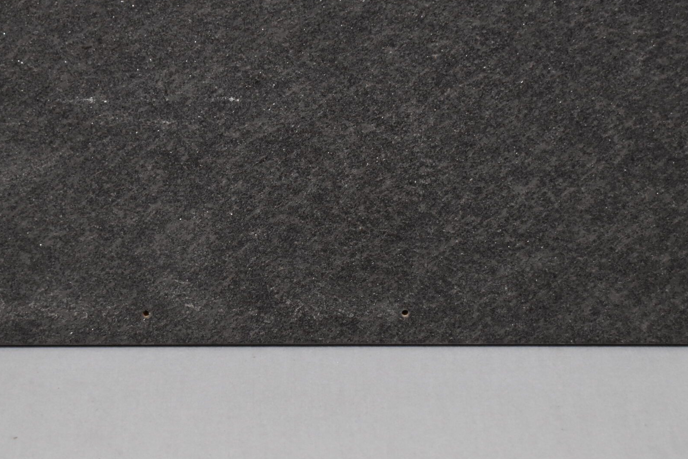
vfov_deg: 13.6
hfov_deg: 20.2
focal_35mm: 101
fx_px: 1930
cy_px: 210
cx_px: 308
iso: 800
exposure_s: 1/160
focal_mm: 42
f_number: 5
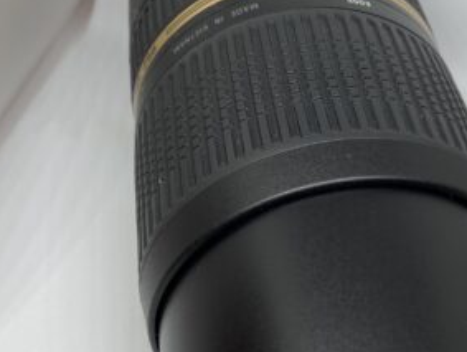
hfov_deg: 39.7
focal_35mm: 47
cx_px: 327
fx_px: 635
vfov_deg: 30.9
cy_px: 201
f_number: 1.8
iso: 40
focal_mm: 4.25
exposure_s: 1/121
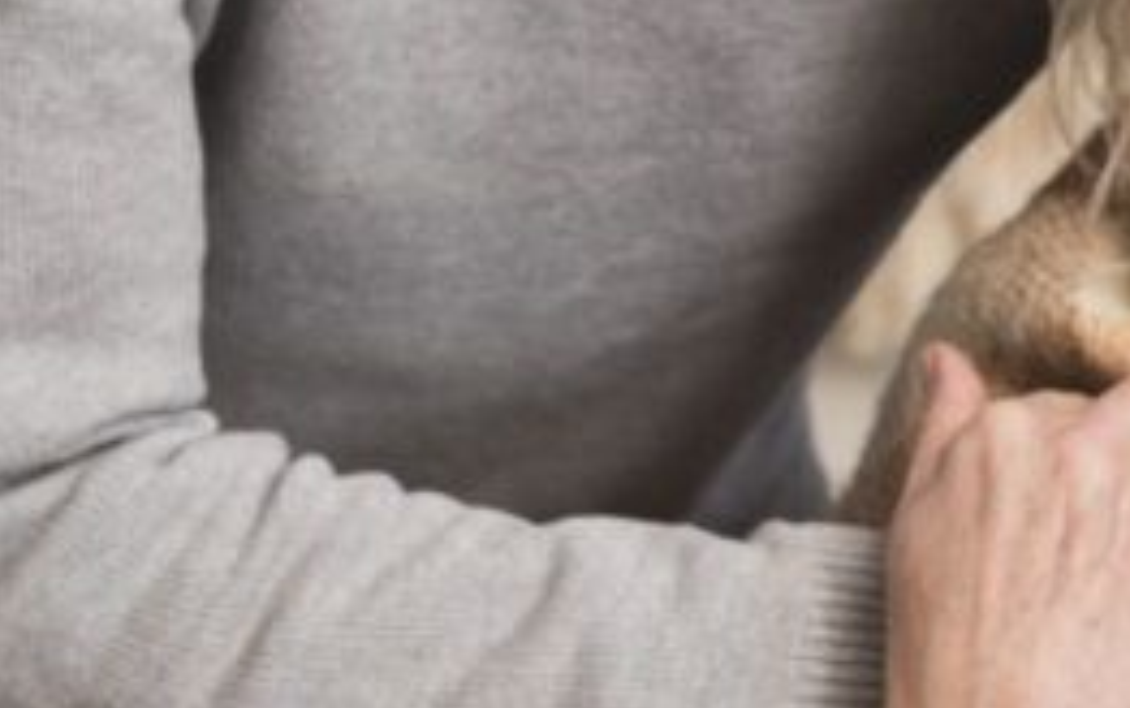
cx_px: 1134
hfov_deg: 10.4
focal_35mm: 199
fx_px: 6131
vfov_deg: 6.5
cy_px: -434
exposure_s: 1/160
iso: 320
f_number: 4
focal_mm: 50
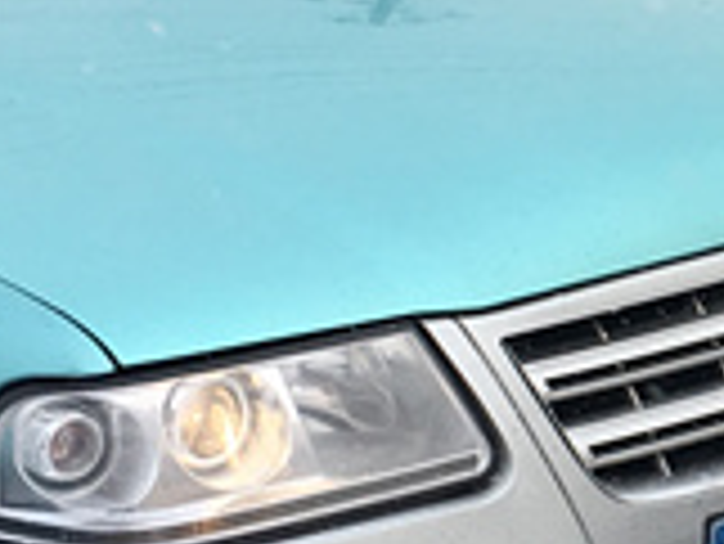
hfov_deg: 13.0
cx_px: 1088
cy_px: 193
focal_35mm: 144
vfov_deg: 10.3
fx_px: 3014
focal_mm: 4.15
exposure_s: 1/561
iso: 25
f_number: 2.2
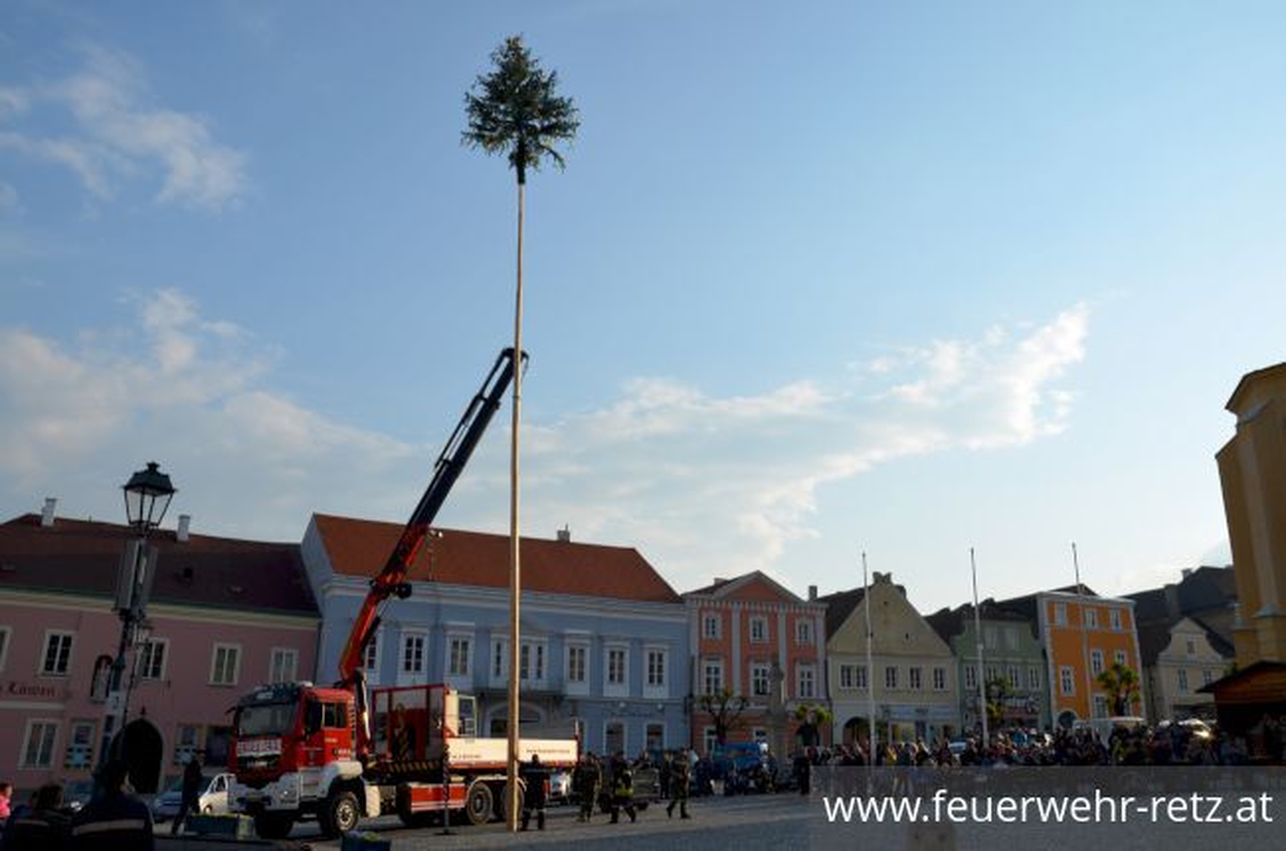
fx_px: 962
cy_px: 426
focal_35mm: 27
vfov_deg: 47.7
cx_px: 643
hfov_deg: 67.5
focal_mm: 18
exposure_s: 1/320
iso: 100
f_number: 9
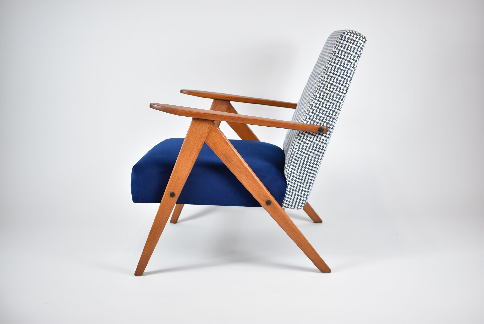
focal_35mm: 42
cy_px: 162
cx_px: 242
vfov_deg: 31.9
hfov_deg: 46.4
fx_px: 565
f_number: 4.5
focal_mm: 28
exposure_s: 1/125
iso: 800
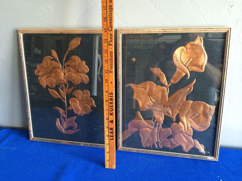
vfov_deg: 46.8
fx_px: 210
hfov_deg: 60.0
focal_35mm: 30
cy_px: 90
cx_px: 121
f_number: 2.2
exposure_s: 1/30
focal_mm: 4.12
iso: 160
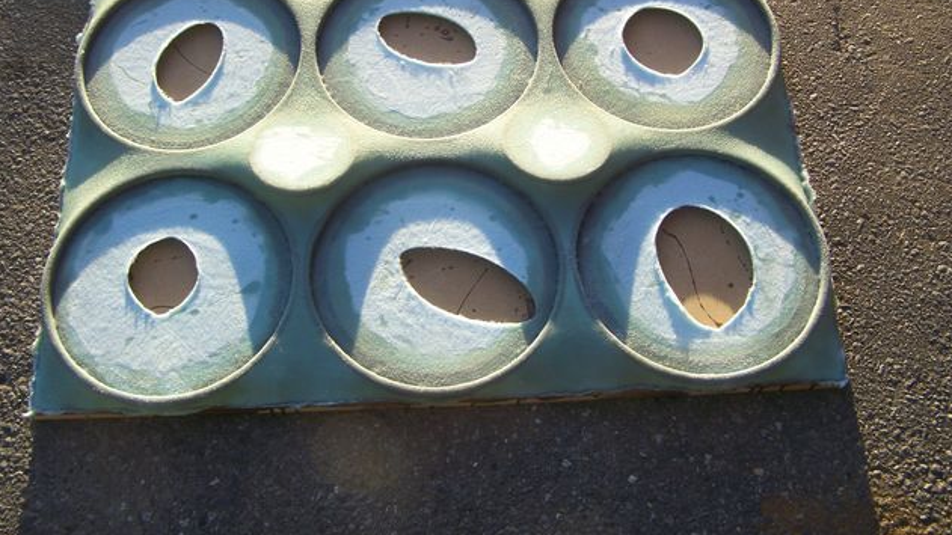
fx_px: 1060
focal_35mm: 42
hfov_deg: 48.4
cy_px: 209
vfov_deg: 28.3
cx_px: 471
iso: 64
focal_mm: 6.3
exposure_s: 1/200
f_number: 2.8
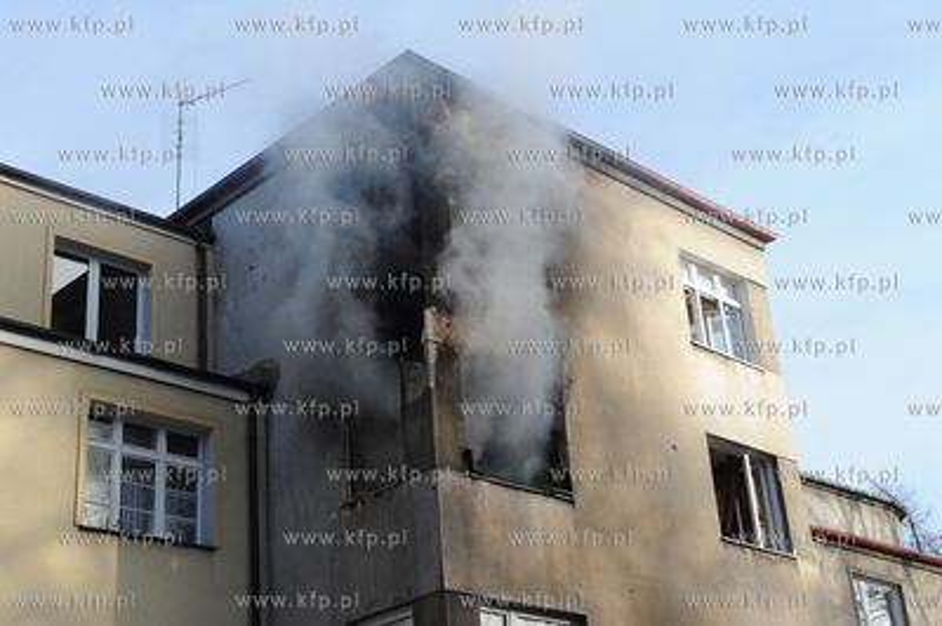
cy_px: 313
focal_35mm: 56
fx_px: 1464
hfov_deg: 35.7
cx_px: 471
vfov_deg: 24.2
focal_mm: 56
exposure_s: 1/400
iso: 800
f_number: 10
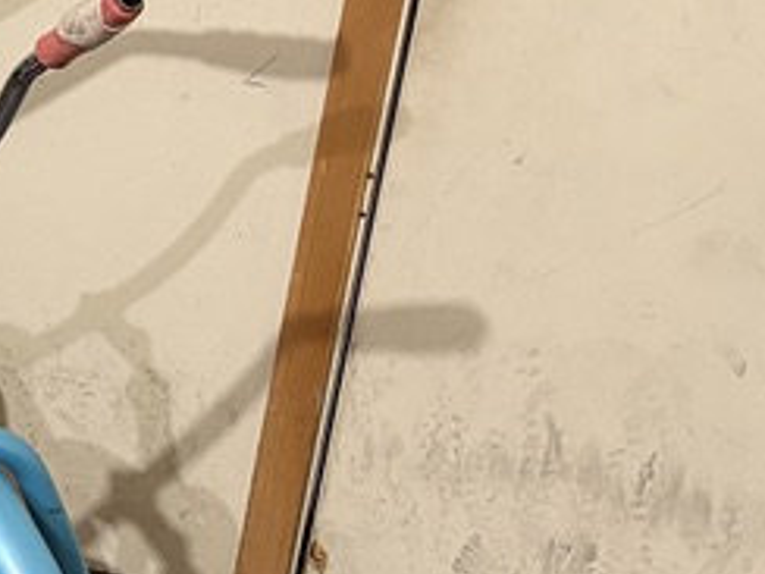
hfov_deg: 14.6
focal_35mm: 109
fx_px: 2409
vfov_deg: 13.6
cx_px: -803
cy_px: 373
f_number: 1.6
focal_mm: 5.96
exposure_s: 1/40
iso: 640
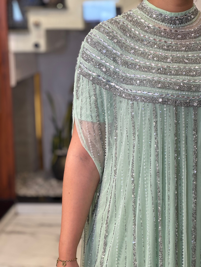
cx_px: 100
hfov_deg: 19.1
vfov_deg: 25.3
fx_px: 596
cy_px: 134
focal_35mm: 77
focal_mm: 9
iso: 50
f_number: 2.8
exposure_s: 1/100
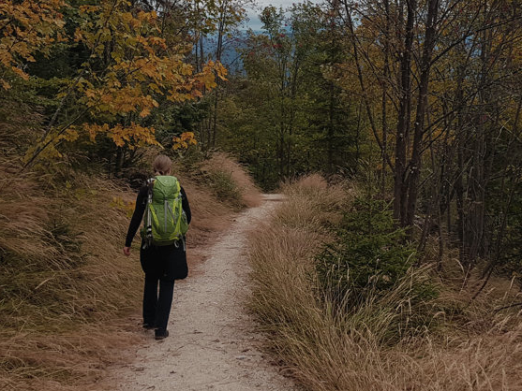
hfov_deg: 34.0
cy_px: 84
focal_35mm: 56
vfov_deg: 25.7
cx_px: 357
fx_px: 845
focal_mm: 4.2
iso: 40
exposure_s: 1/309
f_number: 1.7
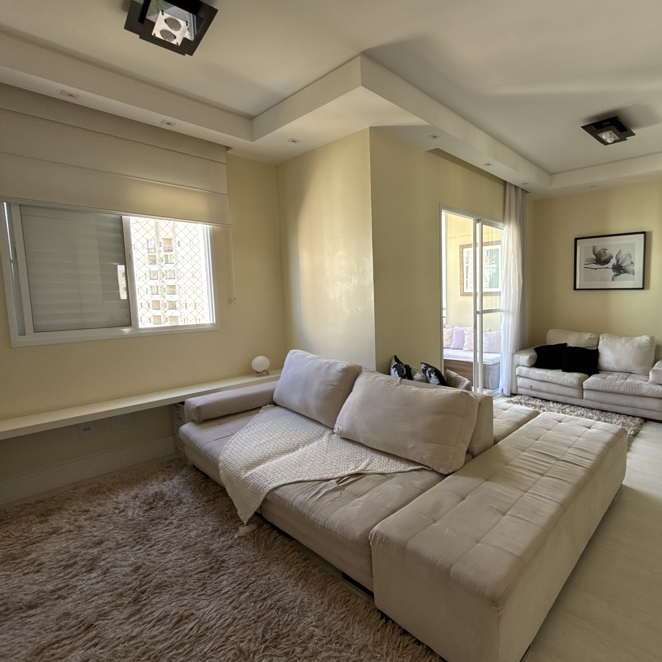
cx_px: 449
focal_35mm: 17
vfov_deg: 84.0
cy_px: 324
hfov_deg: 80.7
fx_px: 368
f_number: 2.2
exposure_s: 1/99
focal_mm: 2.22
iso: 64
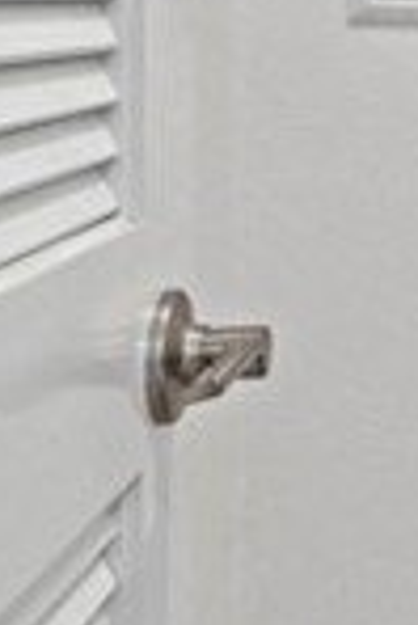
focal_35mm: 90
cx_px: 1056
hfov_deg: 11.8
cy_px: 25
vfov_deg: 21.9
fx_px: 1564
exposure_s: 1/20
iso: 400
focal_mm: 13
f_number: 8
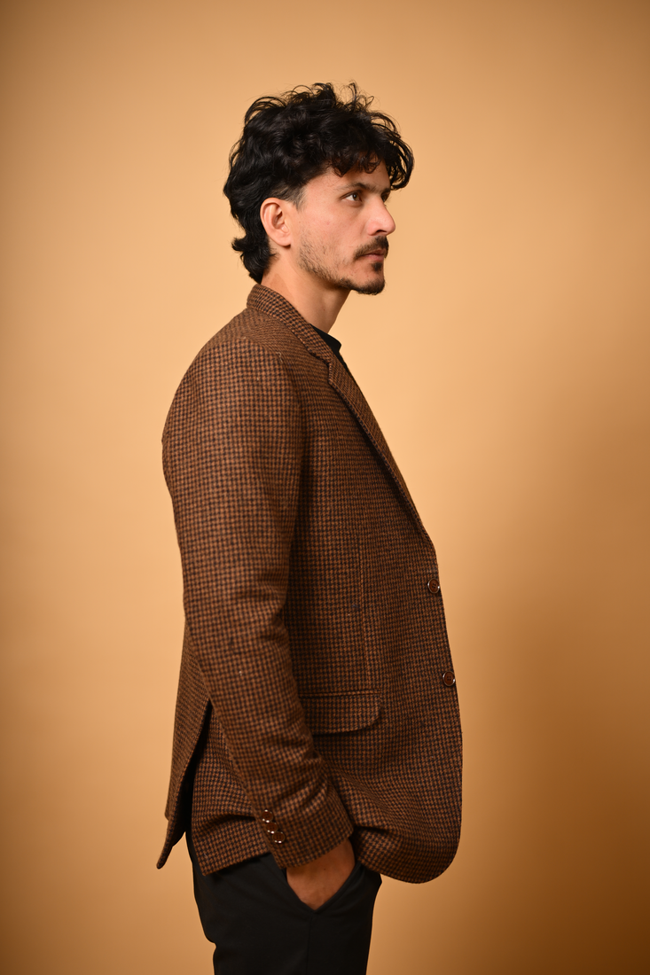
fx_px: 1354
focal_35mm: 50
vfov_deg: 39.6
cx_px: 325
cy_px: 488
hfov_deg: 27.0
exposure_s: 1/1000
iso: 160
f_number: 2.2
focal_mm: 50
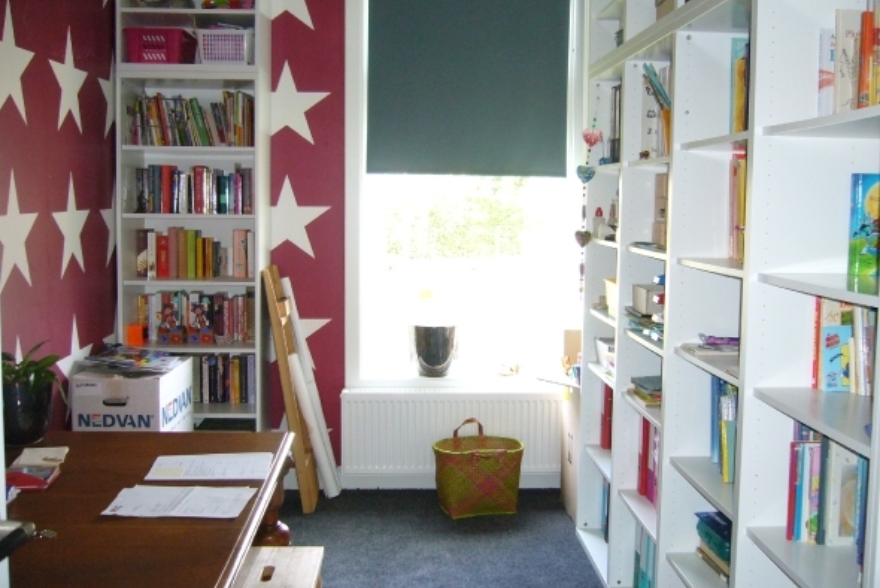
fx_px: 905
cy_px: 272
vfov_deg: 36.0
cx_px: 441
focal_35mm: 37
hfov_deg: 51.9
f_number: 2.8
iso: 200
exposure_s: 1/30
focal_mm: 5.8
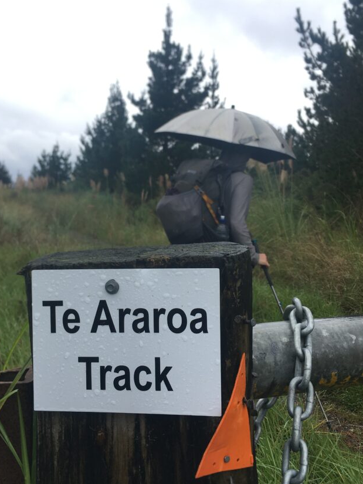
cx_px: 172
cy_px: 224
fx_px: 503
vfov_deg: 51.3
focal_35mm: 36
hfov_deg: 39.7
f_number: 2.2
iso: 25
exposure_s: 1/625
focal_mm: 4.15
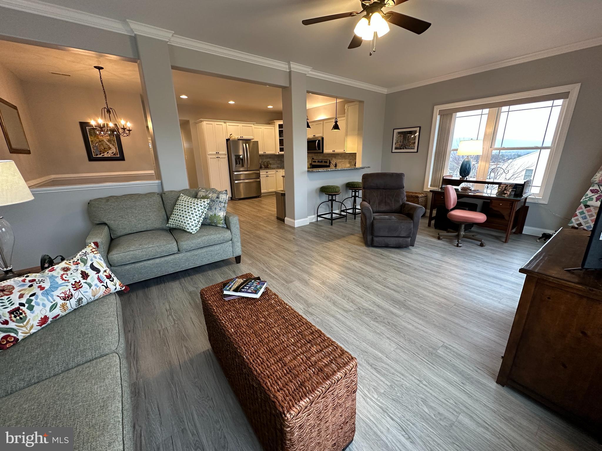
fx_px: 243
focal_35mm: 14
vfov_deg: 85.7
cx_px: 301
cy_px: 226
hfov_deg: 102.1
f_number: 2.2
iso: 250
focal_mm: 2.22
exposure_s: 1/60
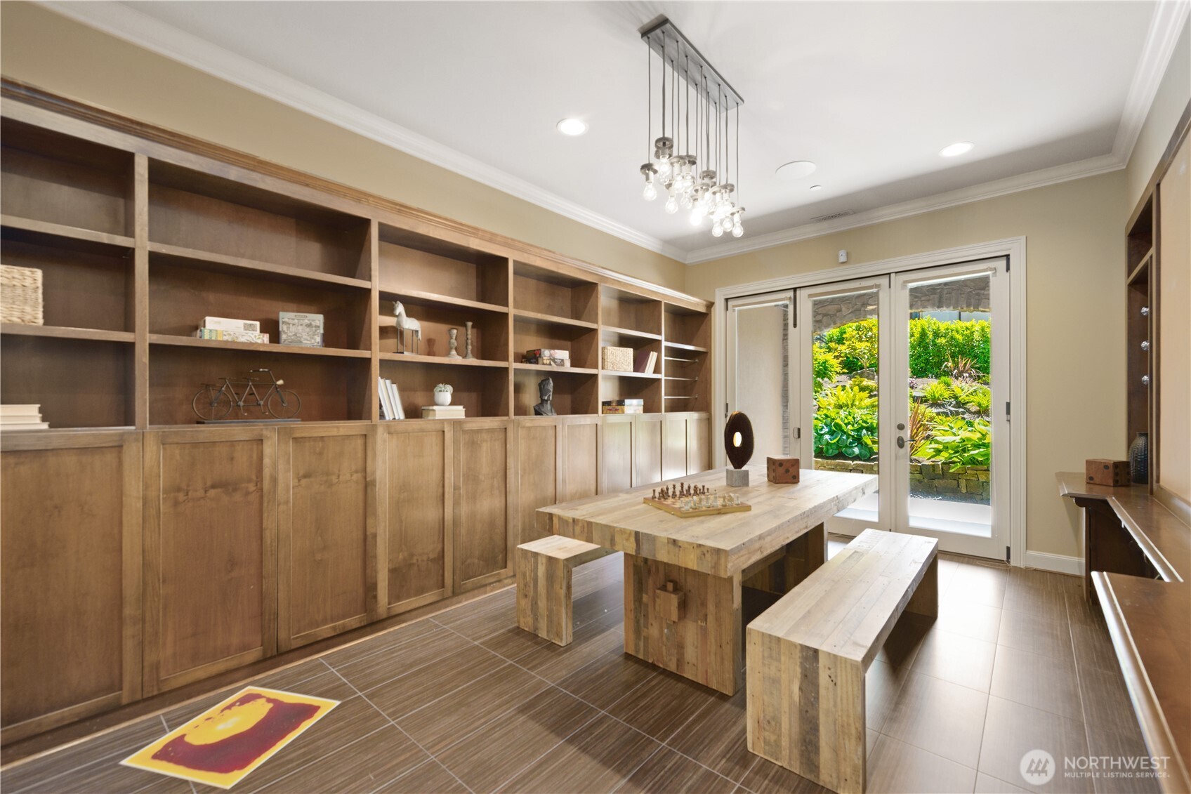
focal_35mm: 15
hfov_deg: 100.4
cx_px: 596
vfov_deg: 77.3
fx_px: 496
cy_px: 397
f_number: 6.3
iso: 800
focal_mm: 15
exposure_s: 1/2.5
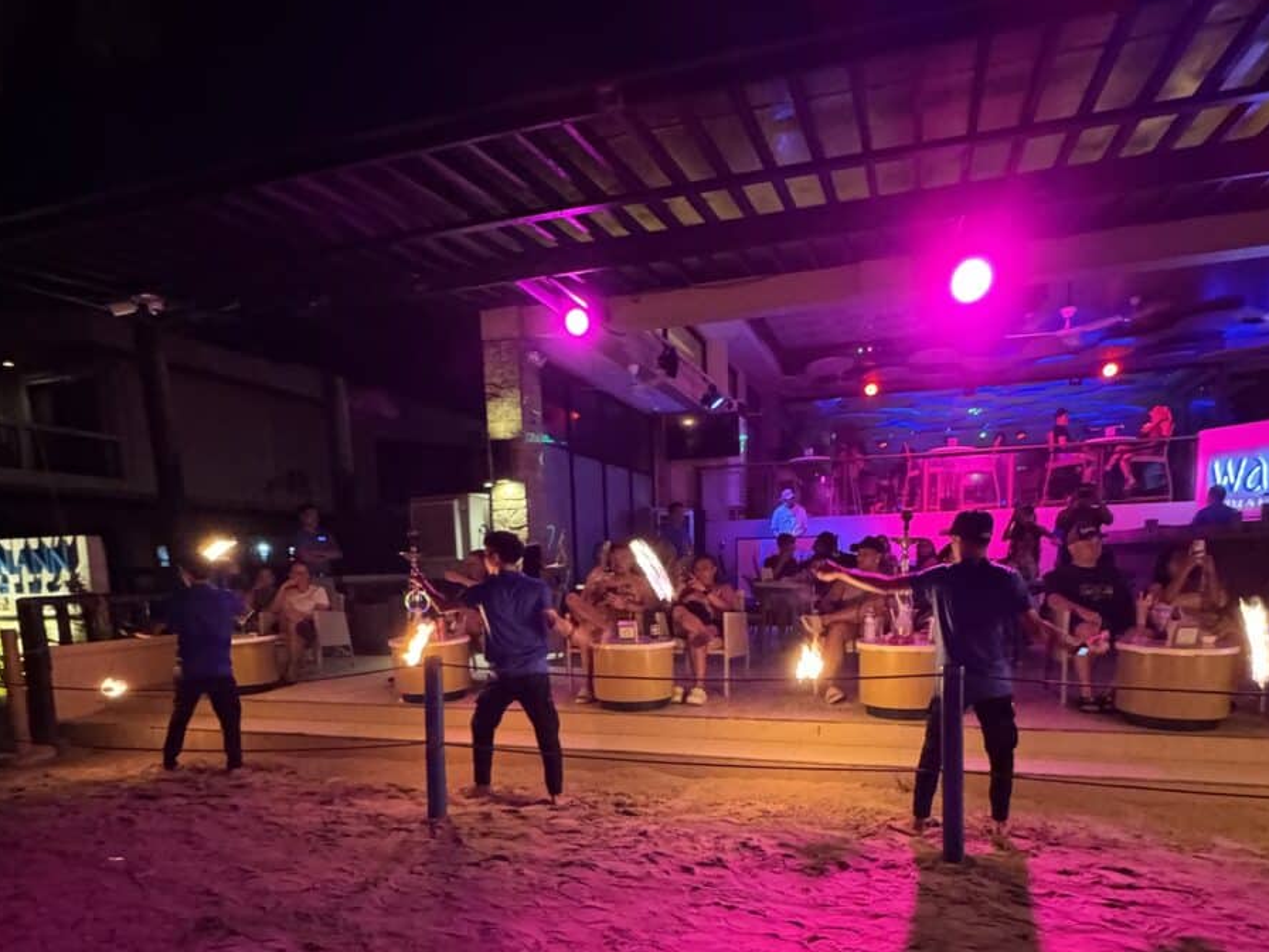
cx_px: 671
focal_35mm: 16
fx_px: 587
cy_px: 521
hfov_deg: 94.4
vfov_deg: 77.9
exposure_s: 1/30
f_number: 2.2
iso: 1250
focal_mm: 2.22
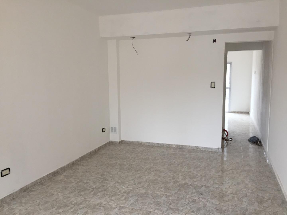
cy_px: 108
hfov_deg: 61.7
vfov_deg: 48.2
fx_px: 240
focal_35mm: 29
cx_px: 144
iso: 40
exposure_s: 1/33
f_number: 2.2
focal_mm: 4.15
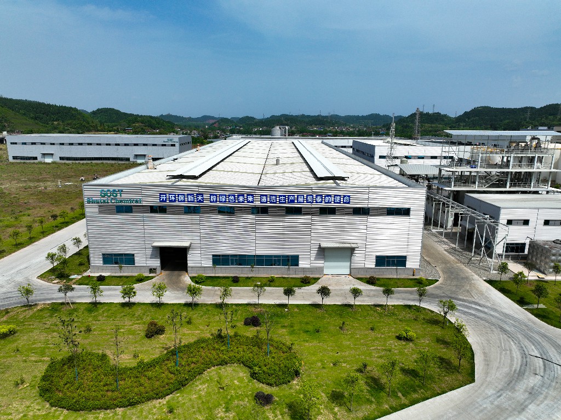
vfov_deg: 56.8
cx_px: 280
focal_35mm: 24
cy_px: 210
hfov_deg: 71.6
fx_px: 389
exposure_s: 1/2500
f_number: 2.8
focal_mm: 12.29
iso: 100
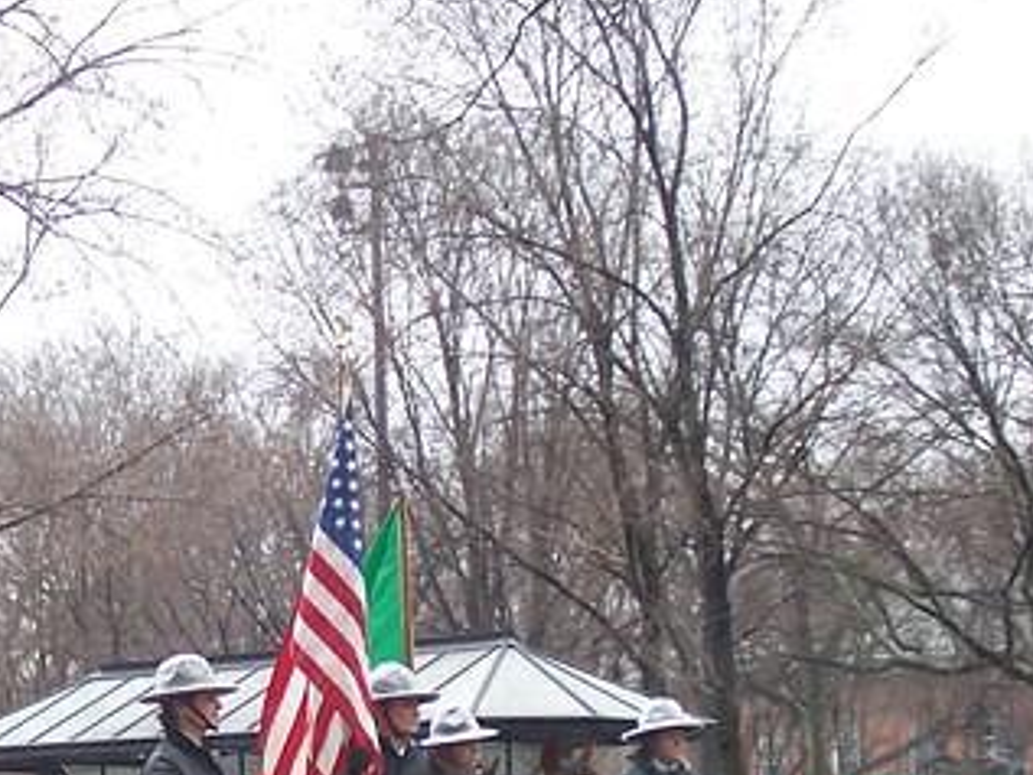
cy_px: 759
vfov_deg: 12.7
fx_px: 3433
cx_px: 284
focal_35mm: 115
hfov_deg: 17.0
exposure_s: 1/60
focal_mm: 8.6
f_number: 3.4
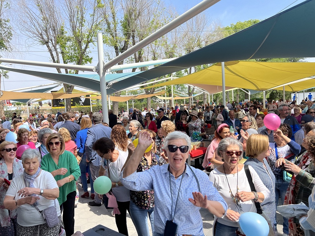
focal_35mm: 26
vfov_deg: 53.1
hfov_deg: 67.3
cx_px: 158
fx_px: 237
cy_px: 118
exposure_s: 1/2165
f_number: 1.5
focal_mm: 5.7
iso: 50
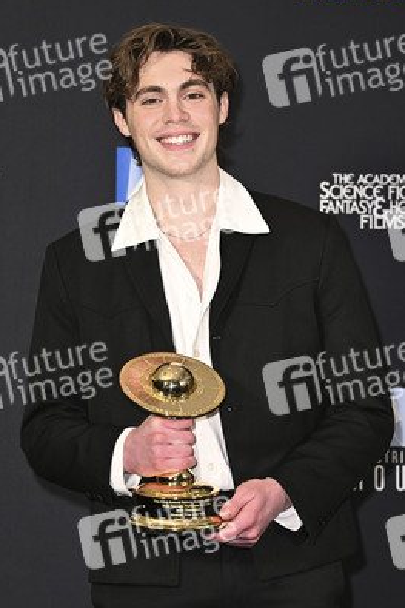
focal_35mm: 88
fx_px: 1486
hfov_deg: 15.5
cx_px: 202
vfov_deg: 23.1
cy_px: 302
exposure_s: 1/320
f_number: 5
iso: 2000
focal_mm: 87
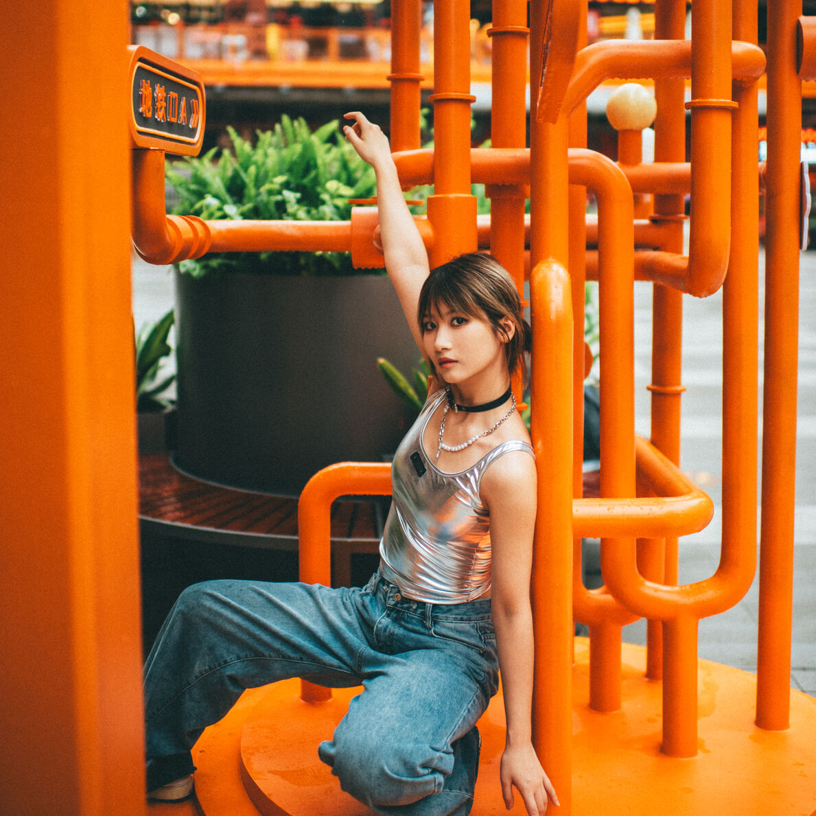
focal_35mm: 45
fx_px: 1200
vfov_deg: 37.3
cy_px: 295
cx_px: 406
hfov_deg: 37.6
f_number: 1.4
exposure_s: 1/1000
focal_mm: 35
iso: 400
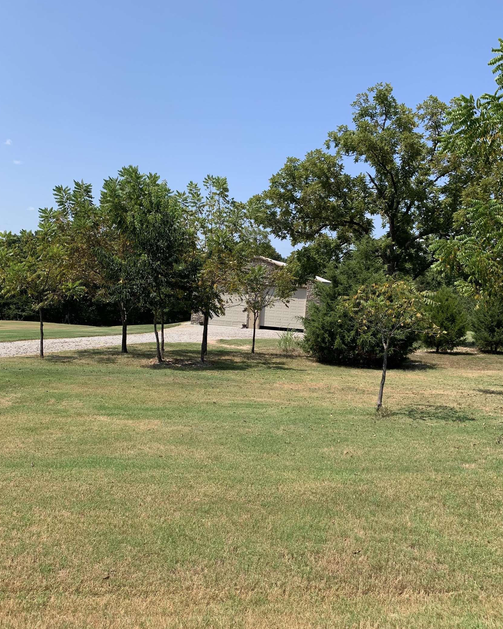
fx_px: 521
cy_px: 326
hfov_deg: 51.5
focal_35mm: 28
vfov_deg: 62.2
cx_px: 247
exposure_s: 1/2033
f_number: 1.8
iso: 25
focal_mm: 4.25
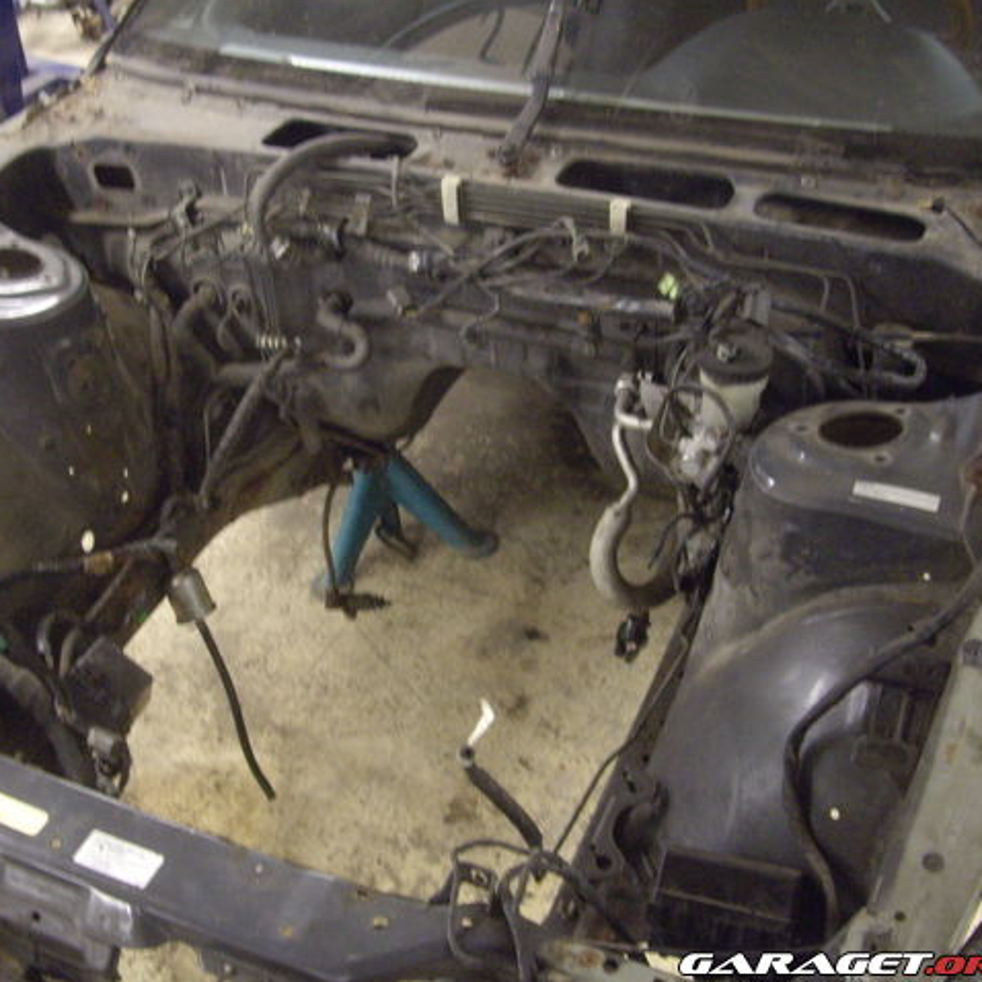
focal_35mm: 45
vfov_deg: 37.6
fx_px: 1444
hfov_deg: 37.3
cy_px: 491
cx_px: 374
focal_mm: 7.9
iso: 400
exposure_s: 1/20
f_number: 2.8
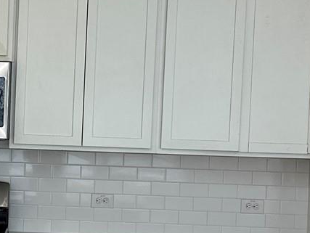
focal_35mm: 115
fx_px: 1031
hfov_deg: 16.7
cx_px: -9
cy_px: 156
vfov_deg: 12.9
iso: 125
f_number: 1.78
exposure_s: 1/120
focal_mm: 6.86
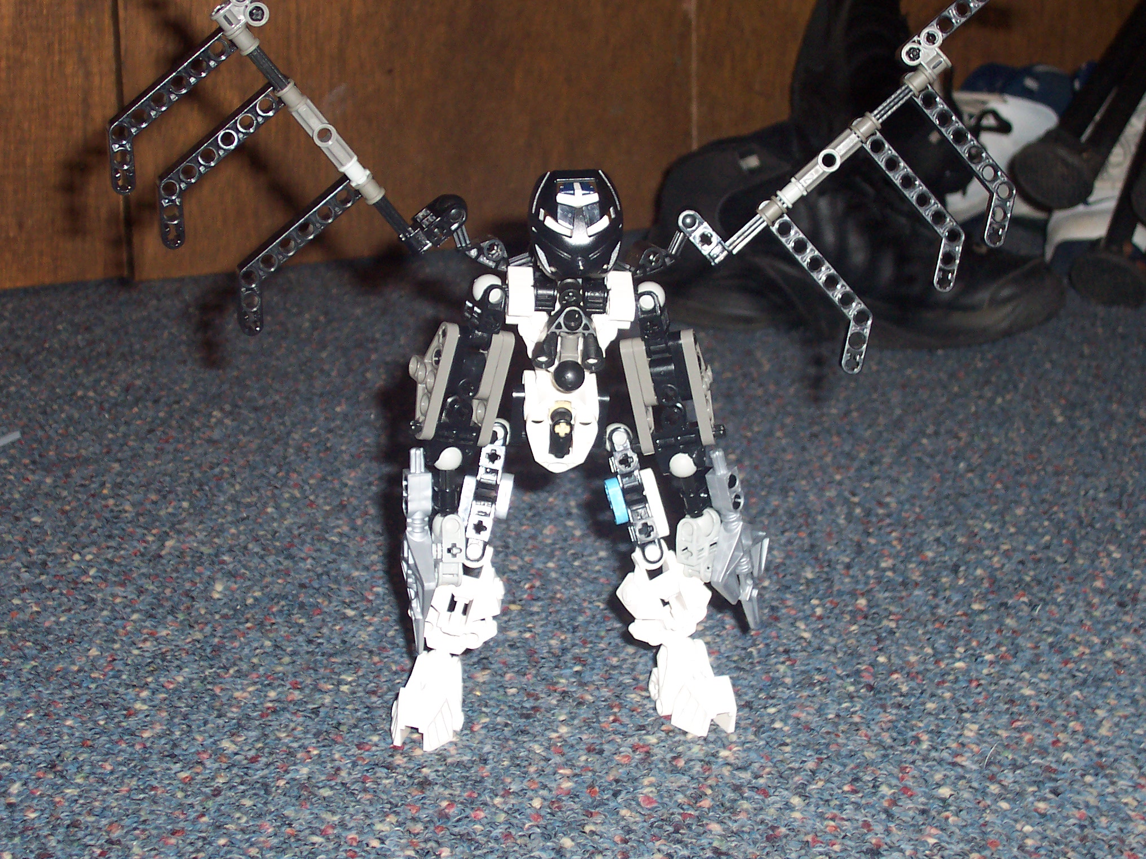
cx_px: 573
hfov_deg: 27.4
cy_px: 430
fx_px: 2351
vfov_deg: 20.7
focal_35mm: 71
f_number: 4
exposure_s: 1/90
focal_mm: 10.8
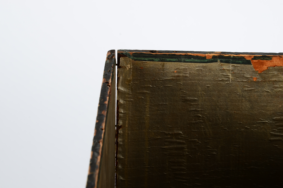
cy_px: 94
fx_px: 1236
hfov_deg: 13.1
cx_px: 142
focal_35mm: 158
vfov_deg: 8.7
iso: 100
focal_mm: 105
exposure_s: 1/125
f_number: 13
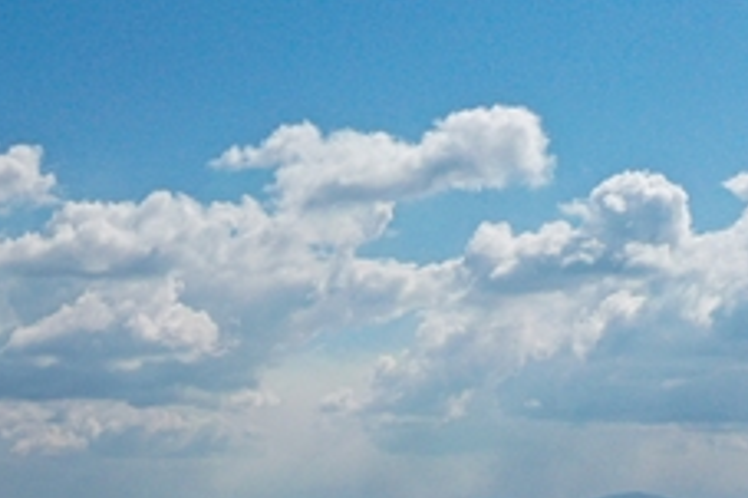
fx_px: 1536
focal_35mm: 74
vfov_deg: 17.3
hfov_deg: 26.7
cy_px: 643
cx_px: 119
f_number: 5.6
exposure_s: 1/2500
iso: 200
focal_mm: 10.26
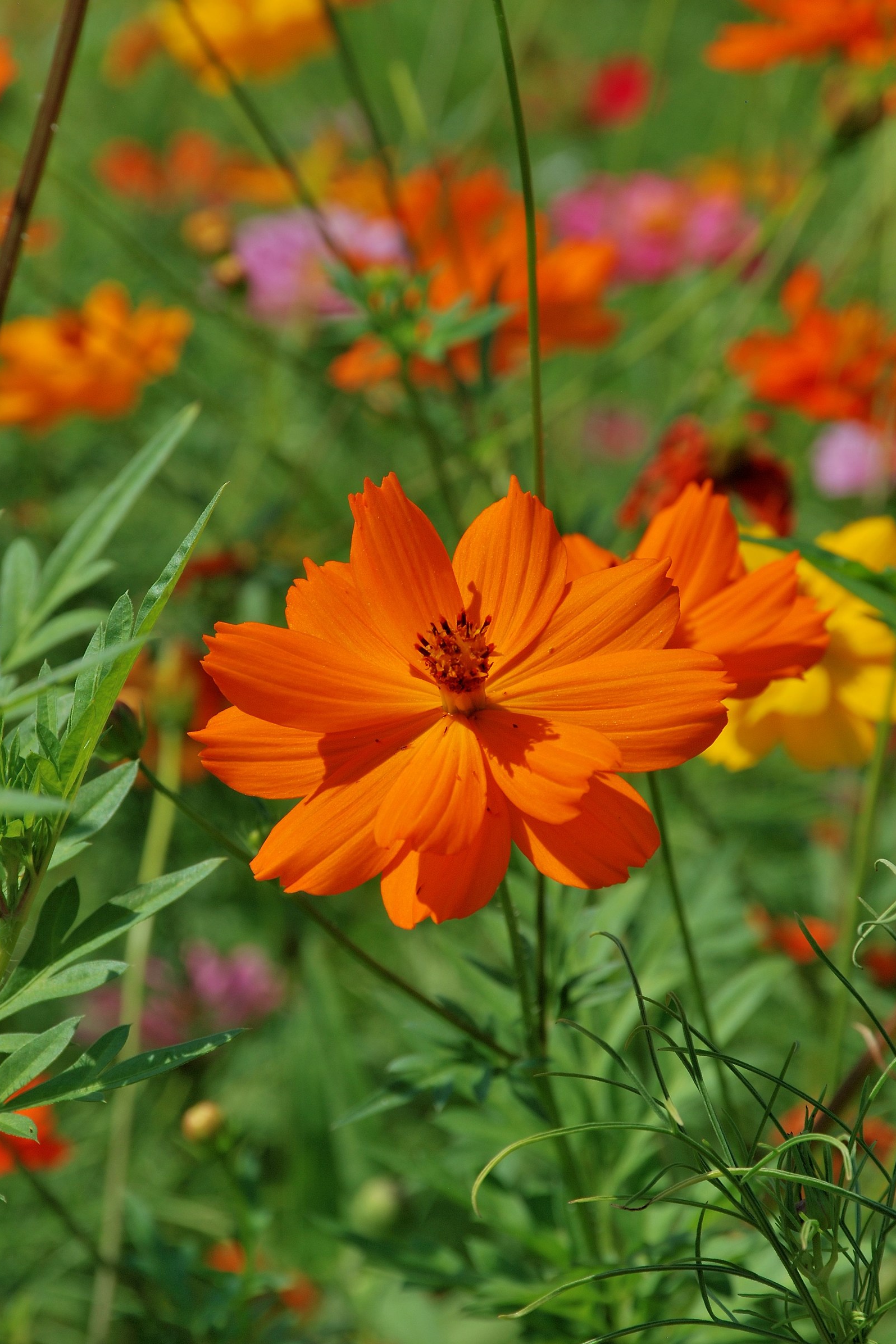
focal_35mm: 211
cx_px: 450
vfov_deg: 9.8
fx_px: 7876
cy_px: 674
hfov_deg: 6.5
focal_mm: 140
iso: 100
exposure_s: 1/160
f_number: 14
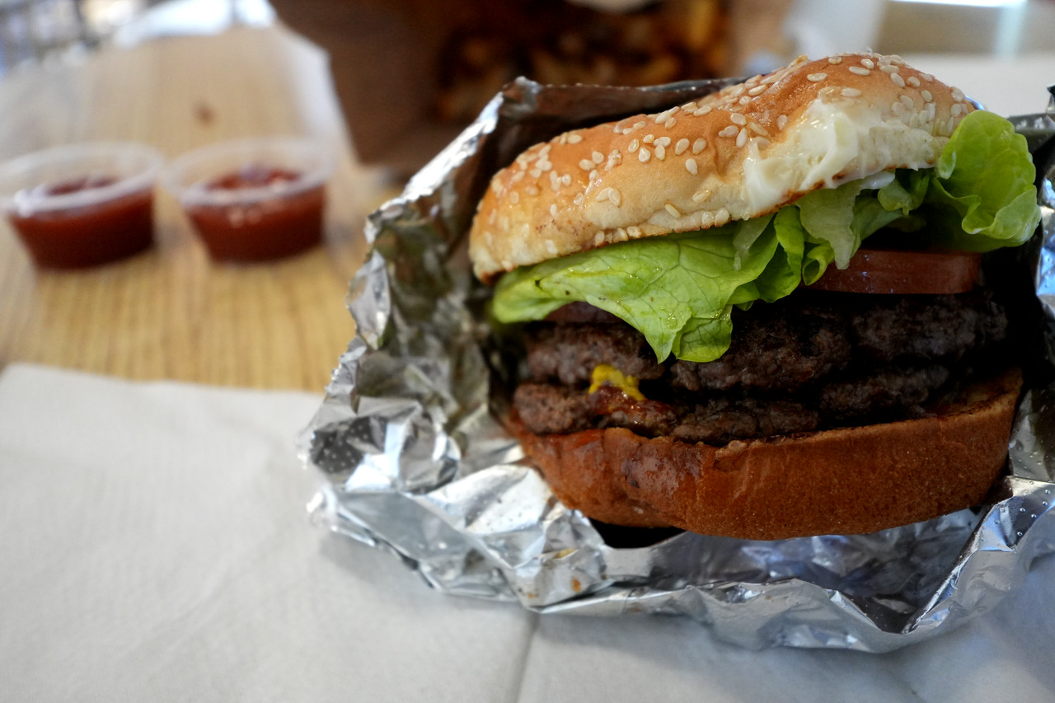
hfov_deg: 61.9
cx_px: 528
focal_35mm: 30
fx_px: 879
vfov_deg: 43.6
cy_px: 352
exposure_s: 1/160
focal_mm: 20
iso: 2500
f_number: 4
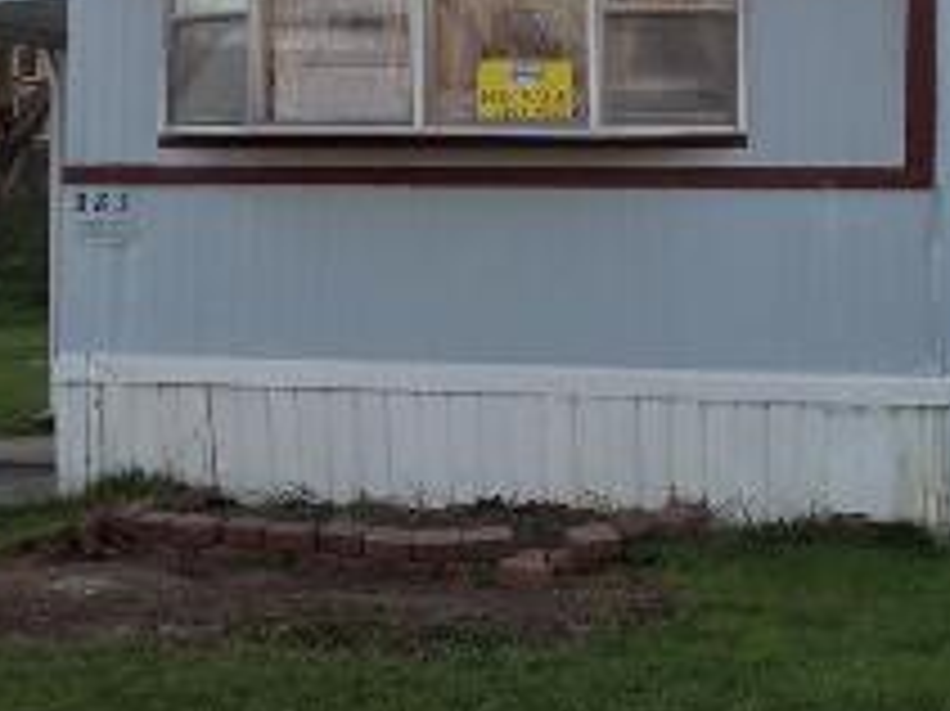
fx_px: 2496
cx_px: 698
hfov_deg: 21.4
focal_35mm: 91
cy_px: 184
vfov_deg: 16.1
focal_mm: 8.7
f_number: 3.8
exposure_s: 1/100
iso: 64
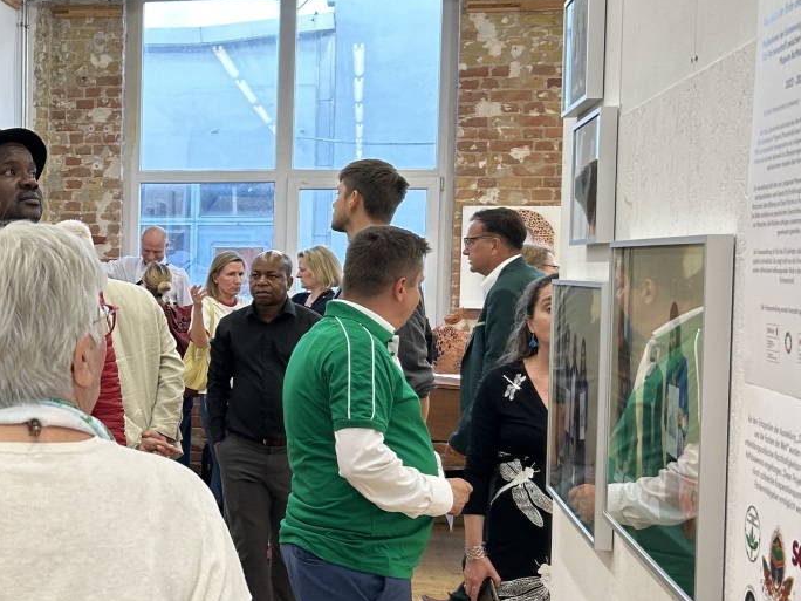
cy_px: 317
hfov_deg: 31.8
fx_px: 1319
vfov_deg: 25.7
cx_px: 49
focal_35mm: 57
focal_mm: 5.7
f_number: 1.5
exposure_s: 1/100
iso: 64
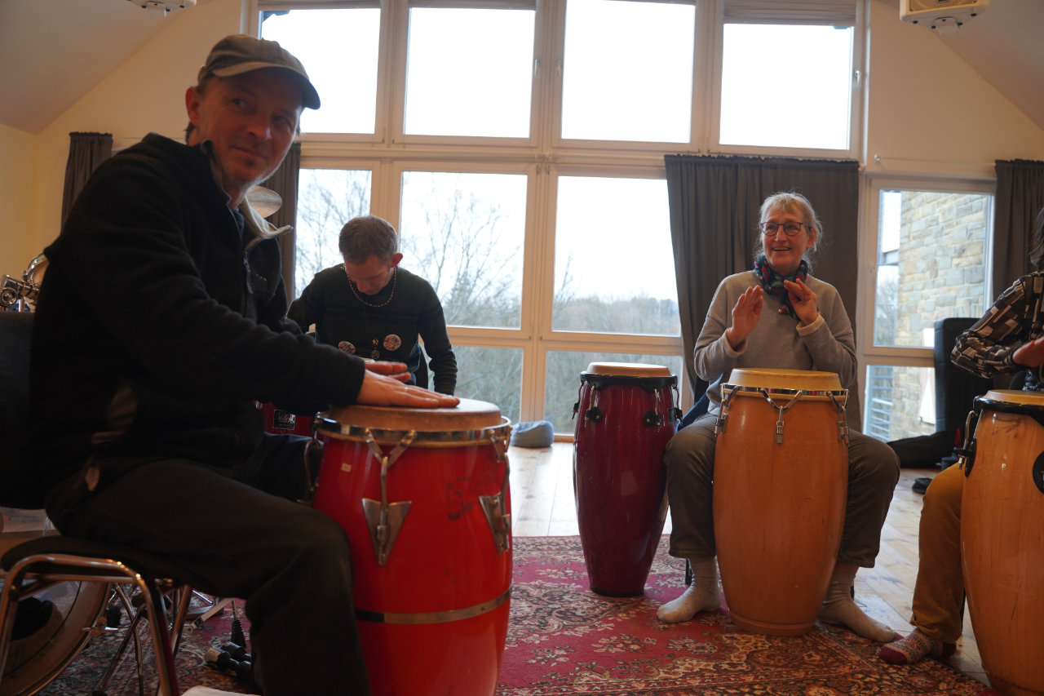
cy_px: 348
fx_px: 812
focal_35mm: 28
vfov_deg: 46.4
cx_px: 522
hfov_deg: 65.5
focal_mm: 28
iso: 640
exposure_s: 1/160
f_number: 4
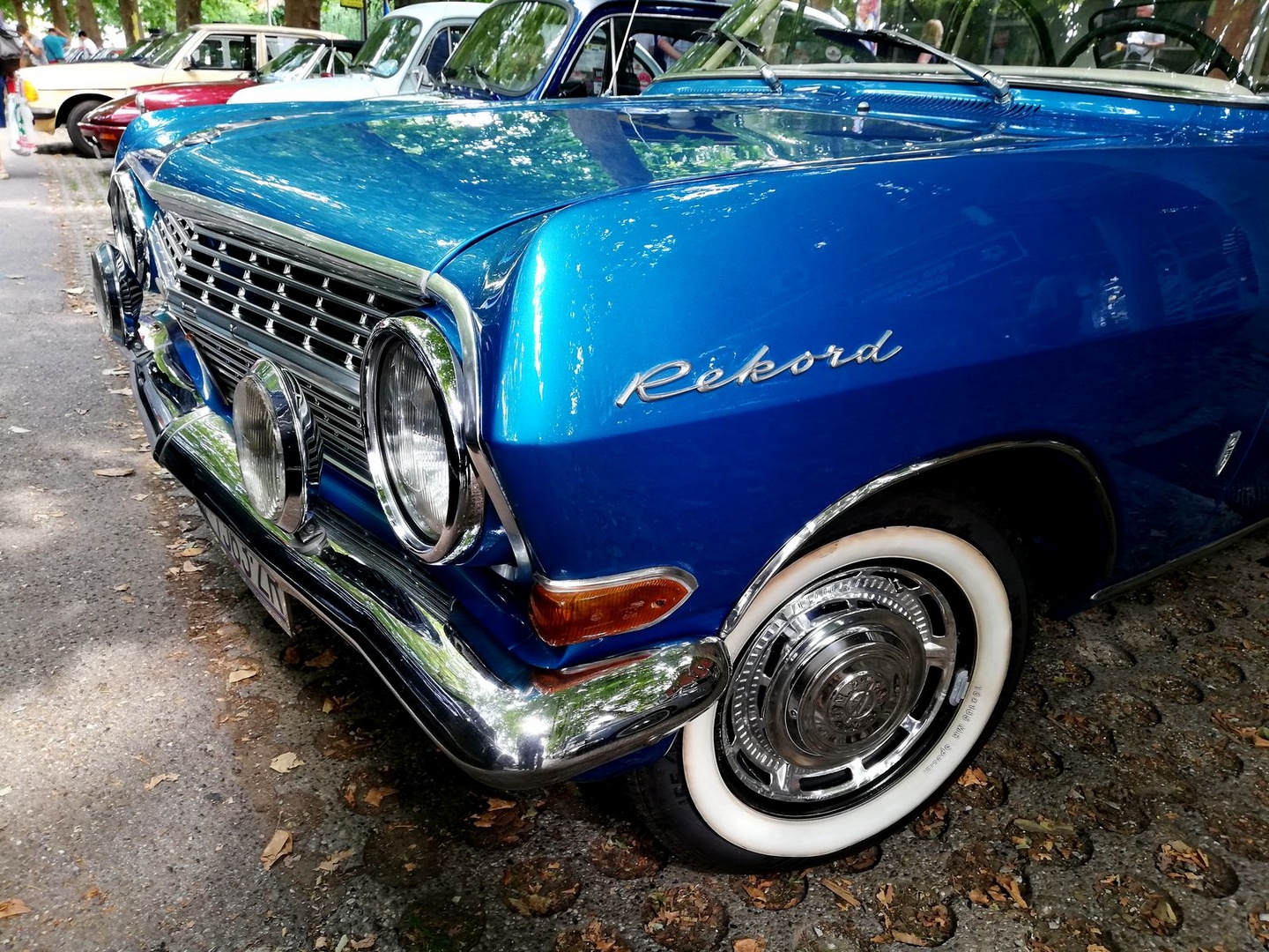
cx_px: 634
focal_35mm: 27
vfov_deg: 51.4
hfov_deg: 65.3
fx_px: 990
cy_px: 476
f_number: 2.2
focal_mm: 3.81
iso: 100
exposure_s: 1/50
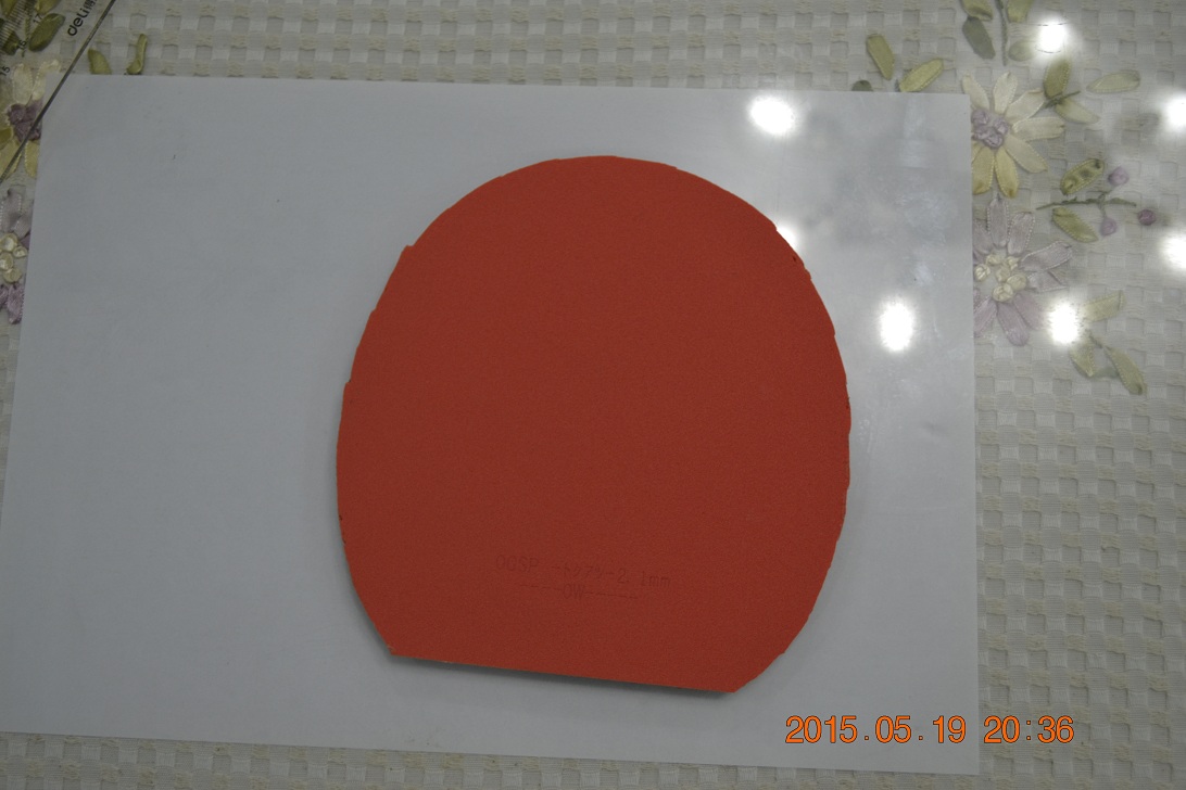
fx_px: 1186
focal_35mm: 36
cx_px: 593
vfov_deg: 36.9
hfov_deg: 53.1
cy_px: 395
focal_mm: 24
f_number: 4
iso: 360
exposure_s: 1/30
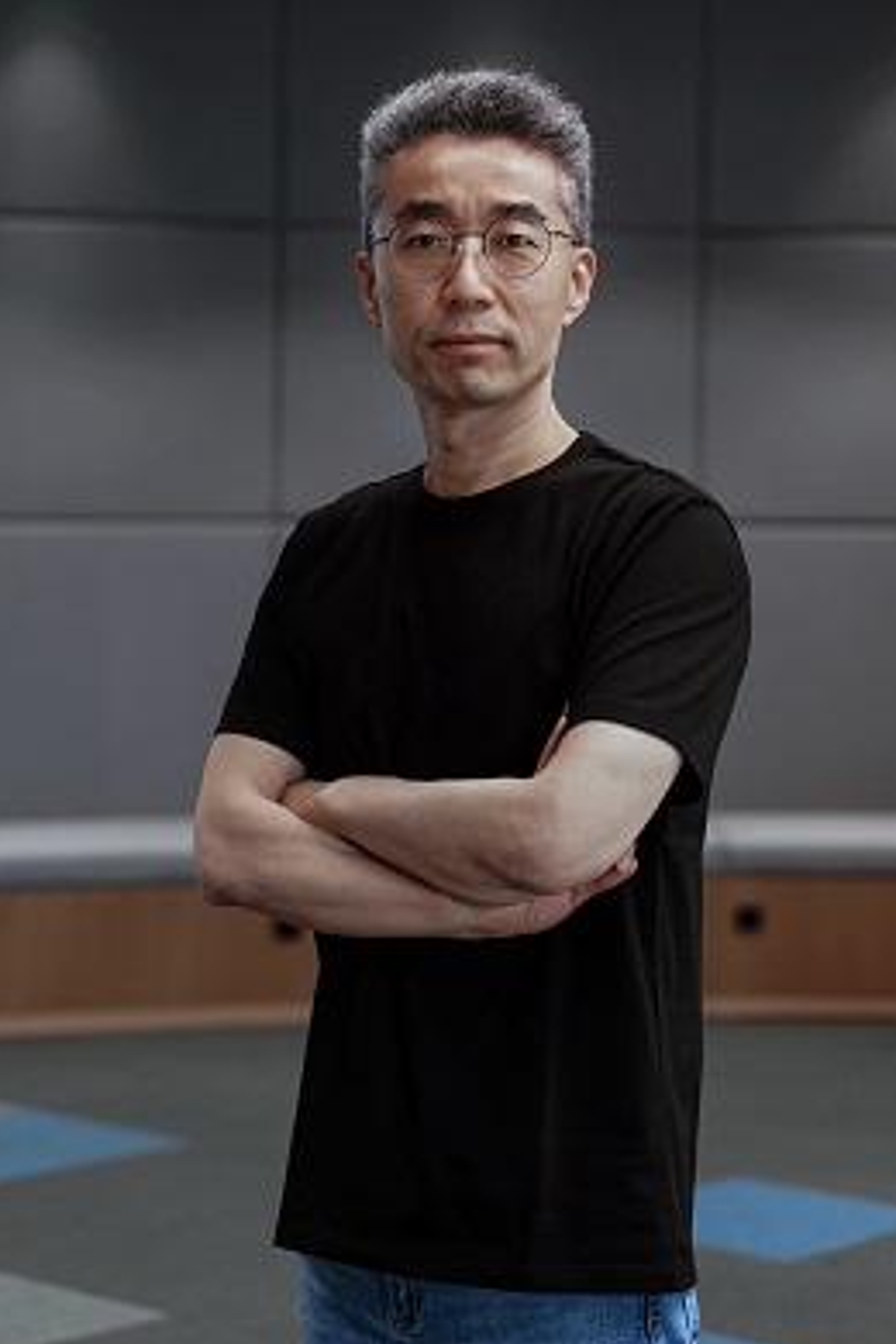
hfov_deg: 14.3
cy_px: 526
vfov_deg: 21.2
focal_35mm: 96
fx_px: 3584
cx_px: 446
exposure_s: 1/160
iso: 800
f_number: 4
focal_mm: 75
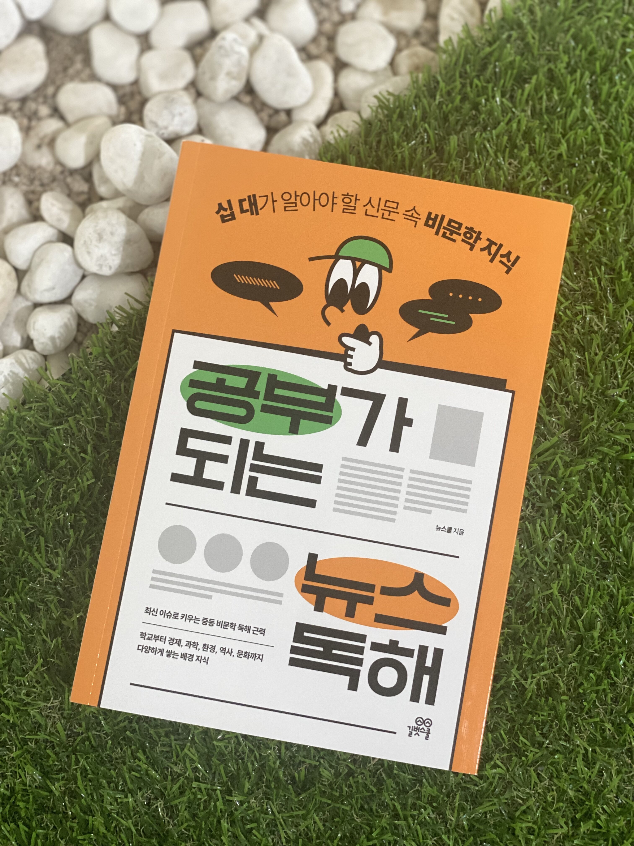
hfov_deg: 28.0
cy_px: 423
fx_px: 1270
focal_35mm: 52
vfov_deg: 36.8
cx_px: 317
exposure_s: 1/40
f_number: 2
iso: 200
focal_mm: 6
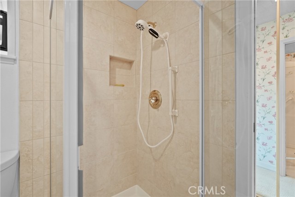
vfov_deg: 73.8
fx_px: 131
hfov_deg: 96.7
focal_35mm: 16
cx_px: 148
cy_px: 98
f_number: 4
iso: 800
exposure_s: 1/15
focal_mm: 16
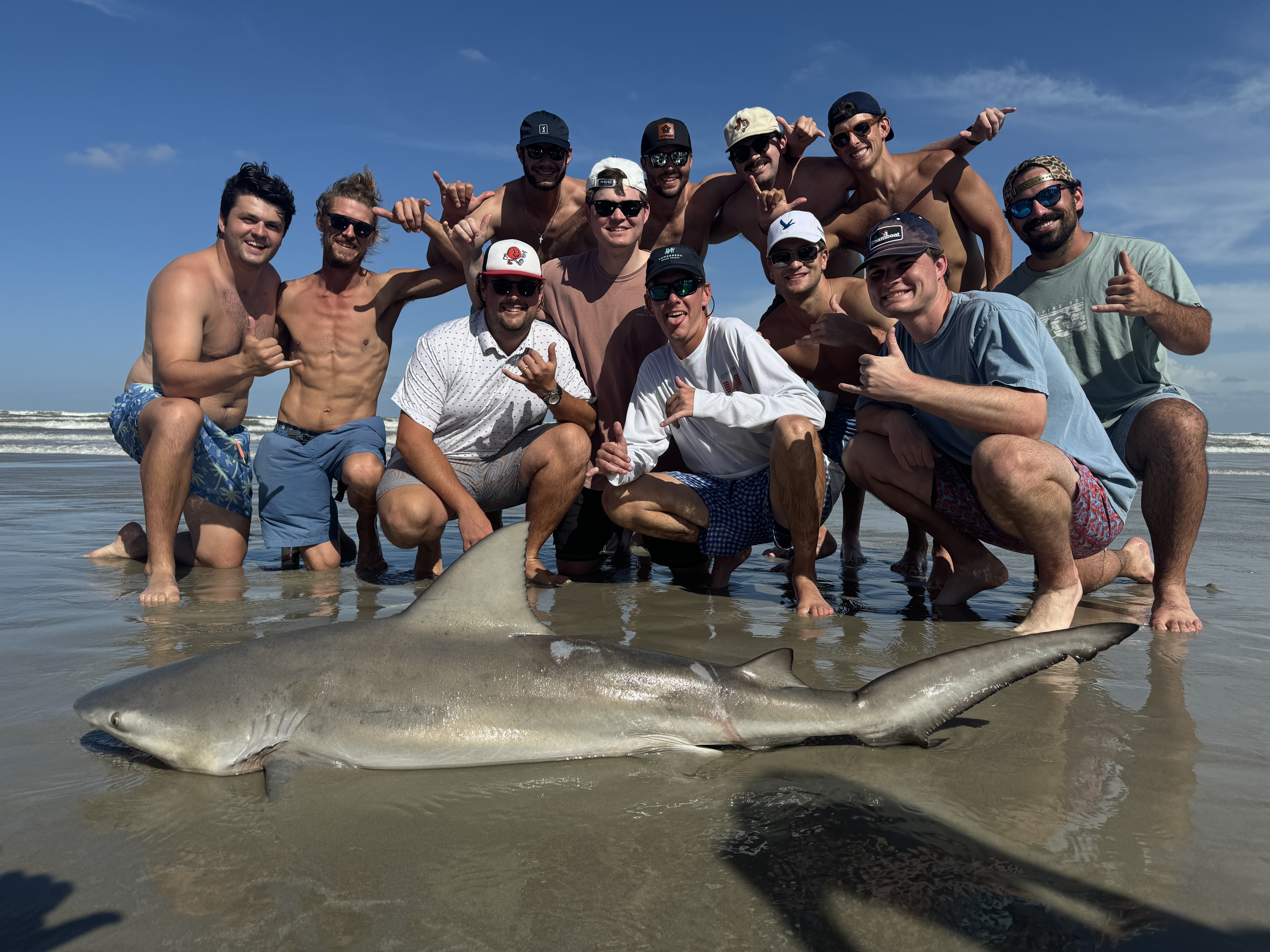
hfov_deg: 71.6
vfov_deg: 56.8
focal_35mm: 24
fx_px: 881
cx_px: 635
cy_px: 476
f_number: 1.78
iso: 80
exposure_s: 1/6410
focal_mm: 6.76
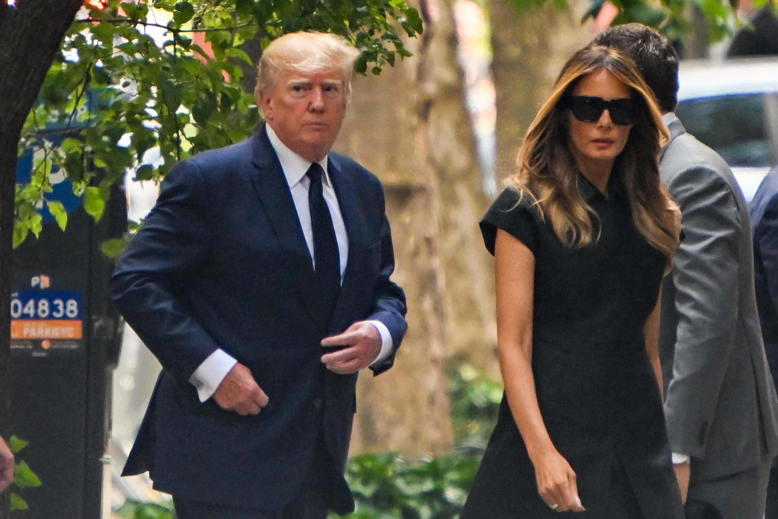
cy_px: 260
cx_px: 389
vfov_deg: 2.7
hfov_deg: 4.0
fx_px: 11020
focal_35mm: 510
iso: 1000
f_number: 4.8
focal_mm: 340
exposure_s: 1/640
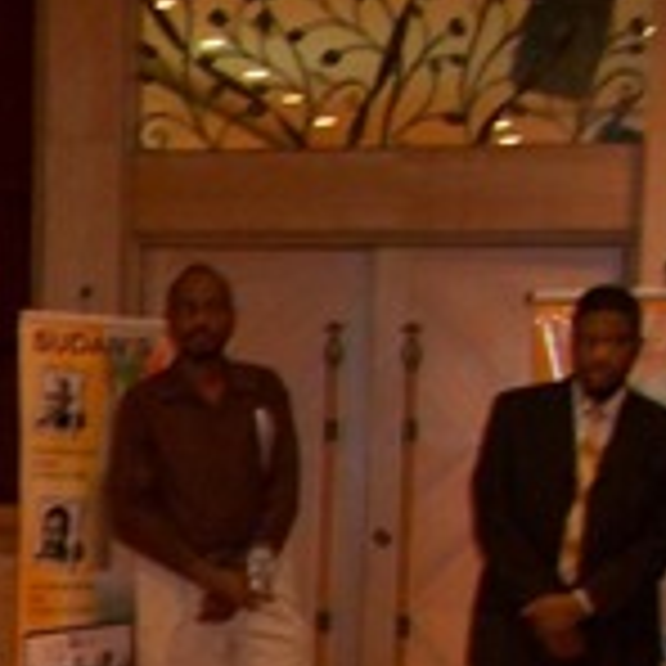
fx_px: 2743
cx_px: -760
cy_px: 770
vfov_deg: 13.5
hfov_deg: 12.0
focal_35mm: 126
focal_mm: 5.85
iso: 200
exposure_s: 1/8
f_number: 2.8
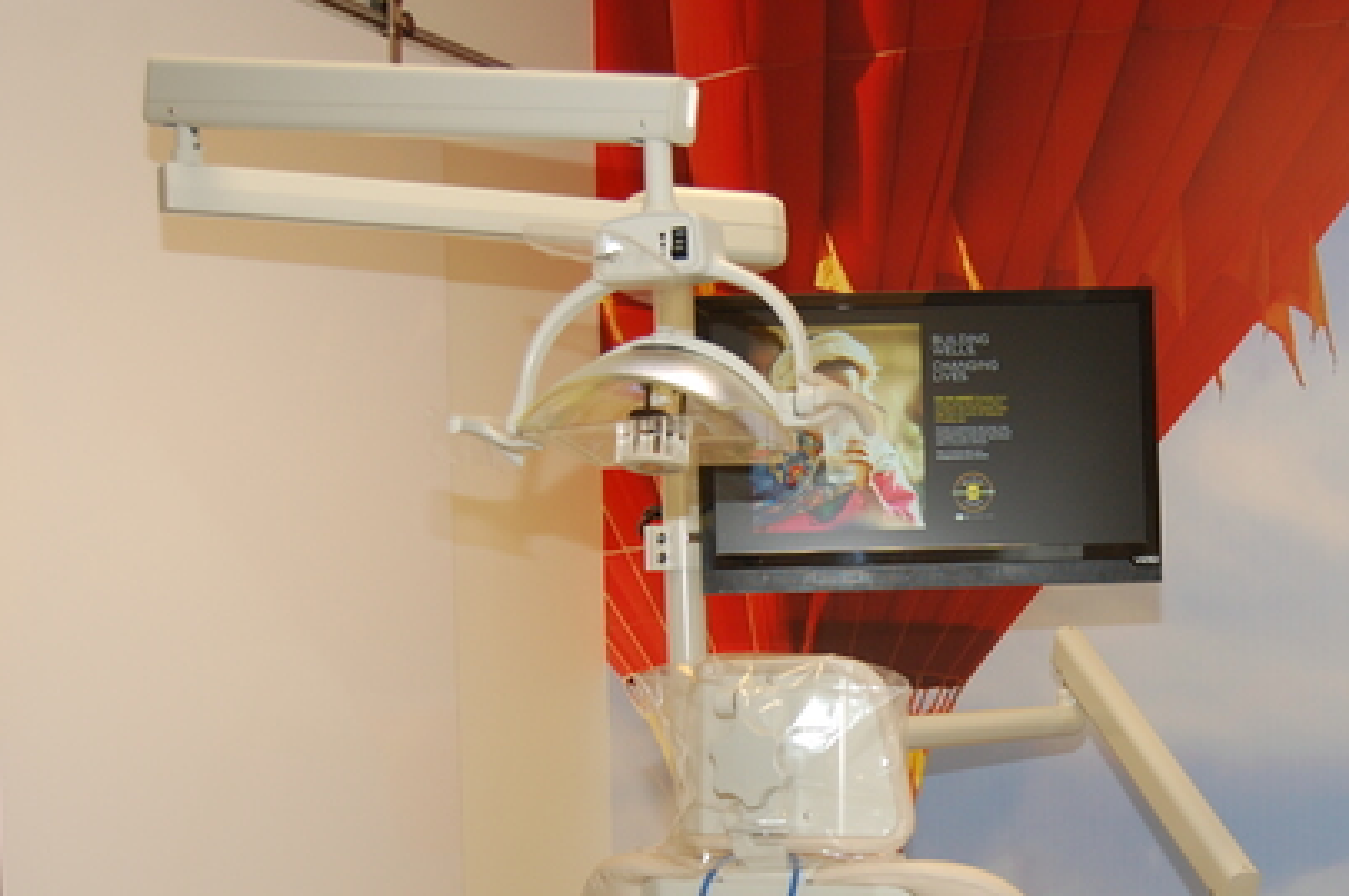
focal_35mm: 53
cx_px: 934
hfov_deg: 37.2
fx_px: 1975
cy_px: 658
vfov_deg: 25.3
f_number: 4
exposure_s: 1/60
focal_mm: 23
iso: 400
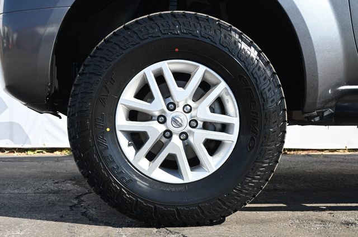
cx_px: 179
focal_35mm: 56
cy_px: 118
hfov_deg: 36.0
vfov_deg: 24.3
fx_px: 551
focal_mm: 37
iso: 220
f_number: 5.3
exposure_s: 1/250
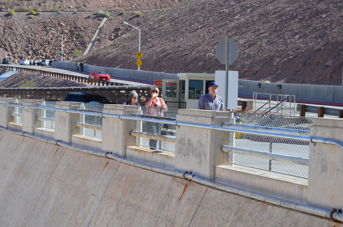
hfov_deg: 26.0
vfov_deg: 17.4
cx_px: 172
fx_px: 742
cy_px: 114
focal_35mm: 78
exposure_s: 1/250
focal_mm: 52
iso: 160
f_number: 8
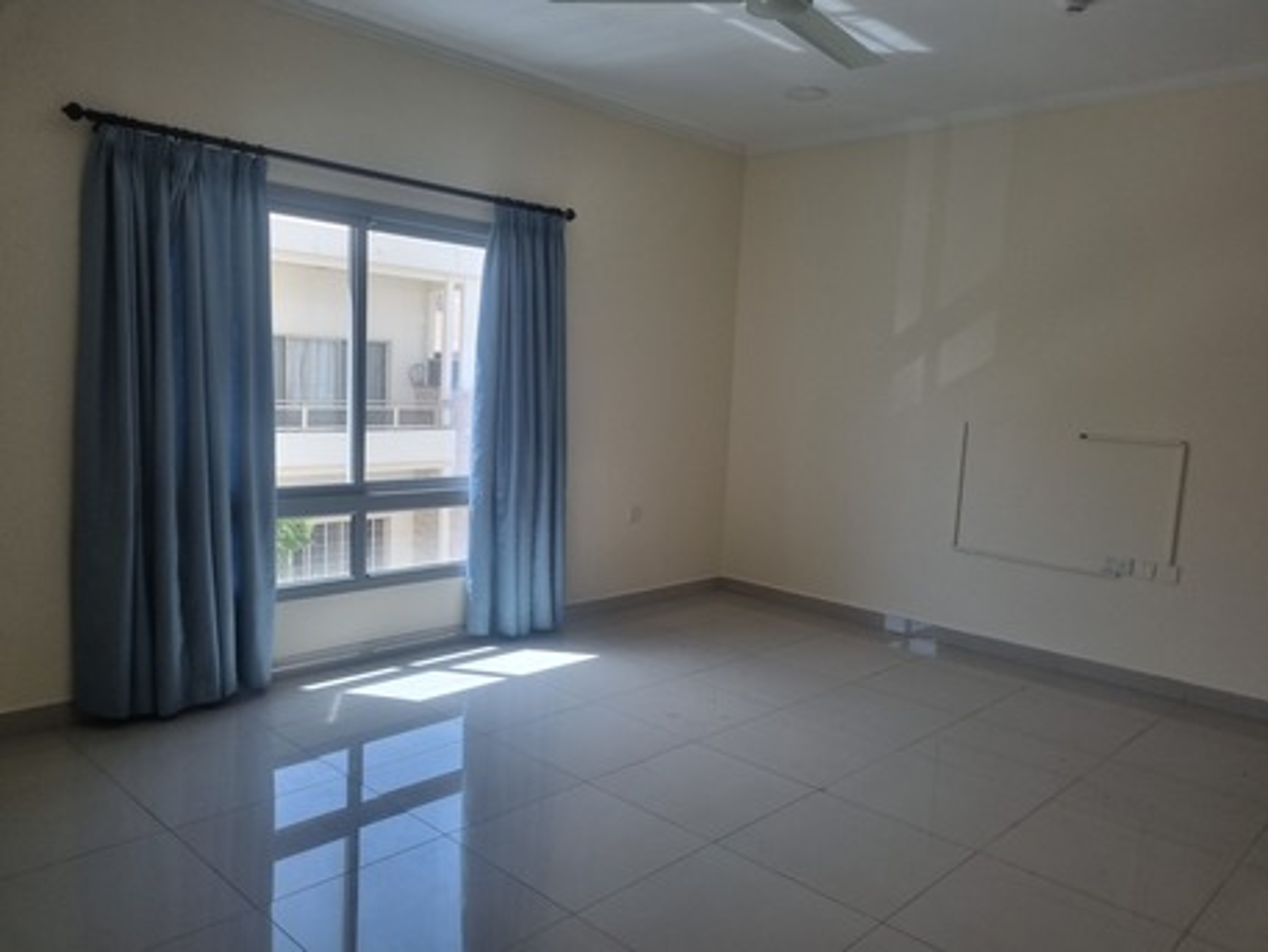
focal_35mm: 26
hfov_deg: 67.3
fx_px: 953
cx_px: 634
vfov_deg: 53.1
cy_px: 476
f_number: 1.8
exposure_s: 1/143
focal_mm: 5.4
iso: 50
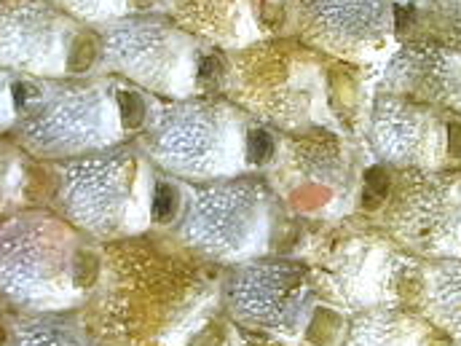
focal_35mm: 379
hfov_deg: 5.2
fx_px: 5047
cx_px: 185
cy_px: -190
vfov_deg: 3.9
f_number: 6.3
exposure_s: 1/500
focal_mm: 18
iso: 100
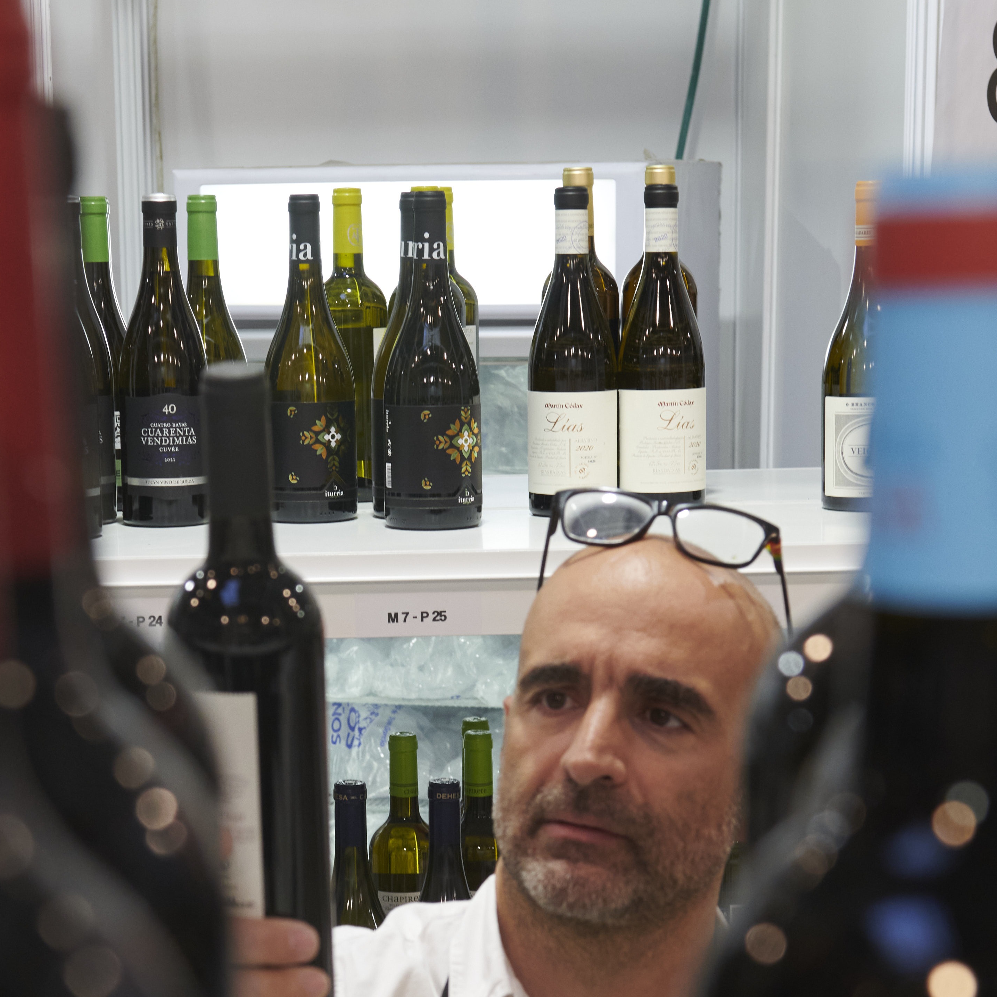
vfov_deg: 19.6
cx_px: 359
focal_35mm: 88
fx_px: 2868
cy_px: 770
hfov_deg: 19.7
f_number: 4.5
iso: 800
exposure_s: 1/100
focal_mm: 36
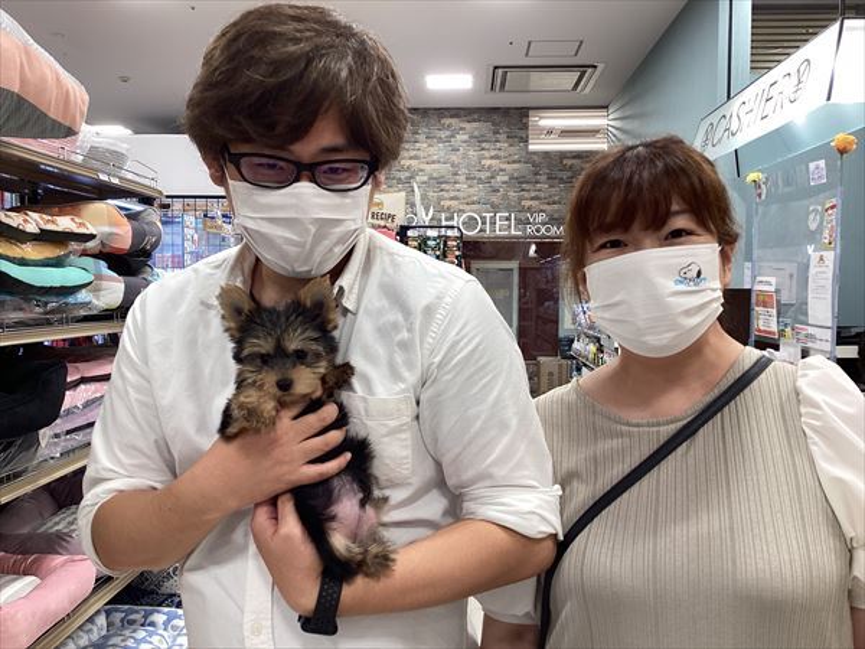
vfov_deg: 45.4
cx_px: 432
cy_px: 324
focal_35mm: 31
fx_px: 775
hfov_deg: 58.4
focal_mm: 3.3
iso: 64
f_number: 2.4
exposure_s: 1/50
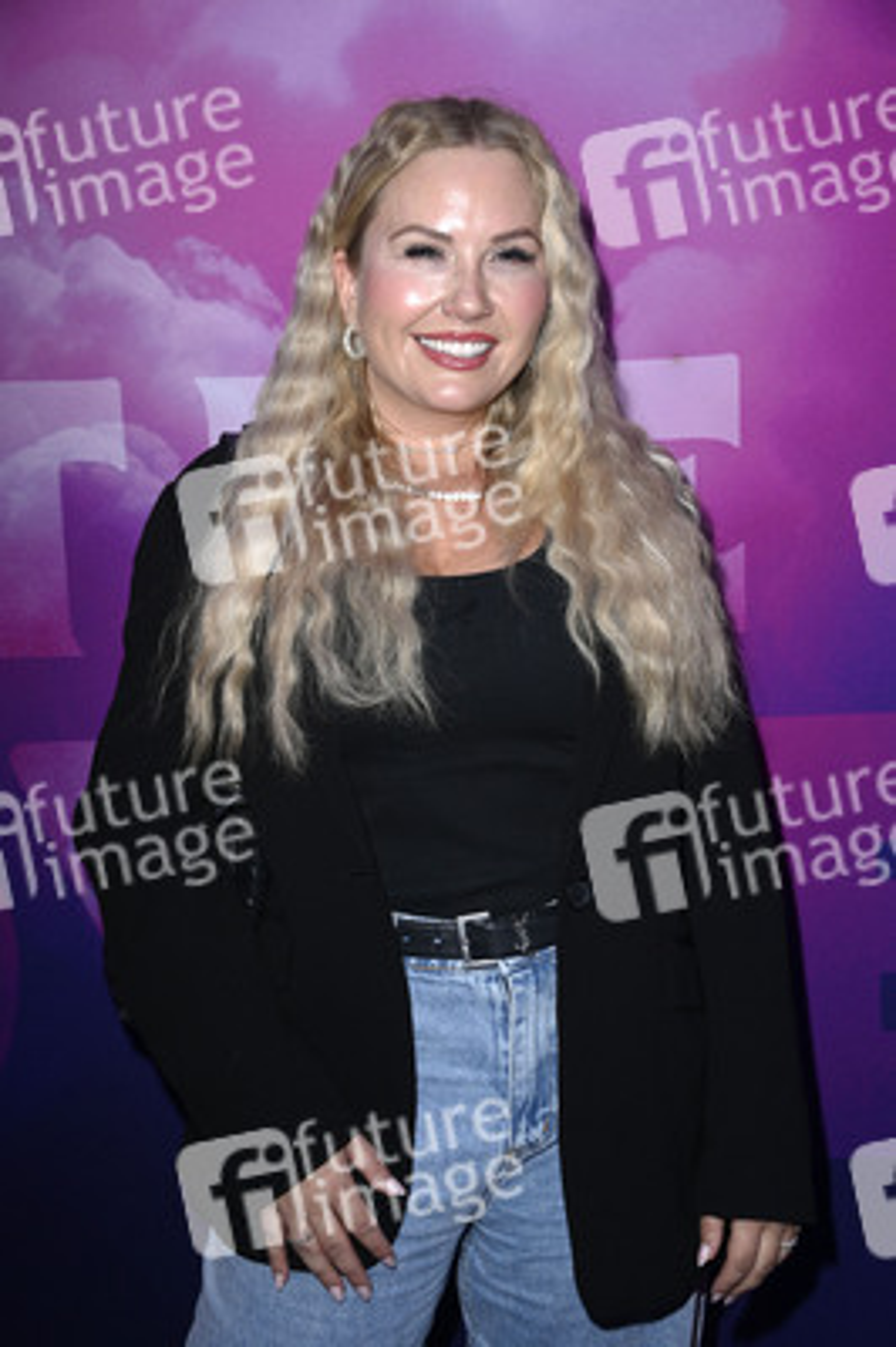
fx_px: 2319
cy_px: 674
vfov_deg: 32.4
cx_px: 448
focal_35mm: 62
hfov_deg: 21.9
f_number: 5.6
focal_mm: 62
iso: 500
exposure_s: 1/250
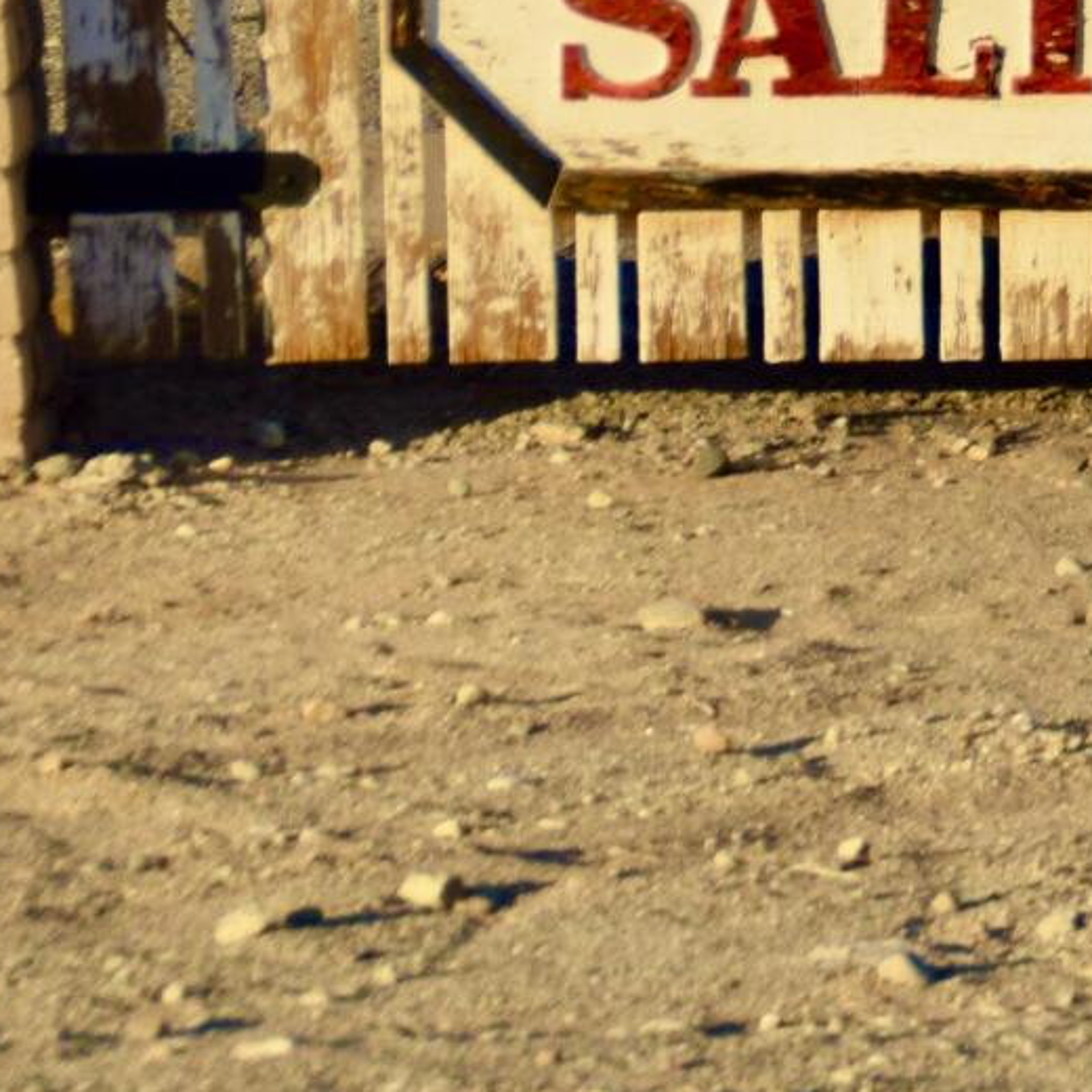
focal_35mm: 412
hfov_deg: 4.2
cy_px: -666
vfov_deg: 4.2
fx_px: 14704
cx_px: 1749
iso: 200
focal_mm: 56
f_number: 7.1
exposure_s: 1/800
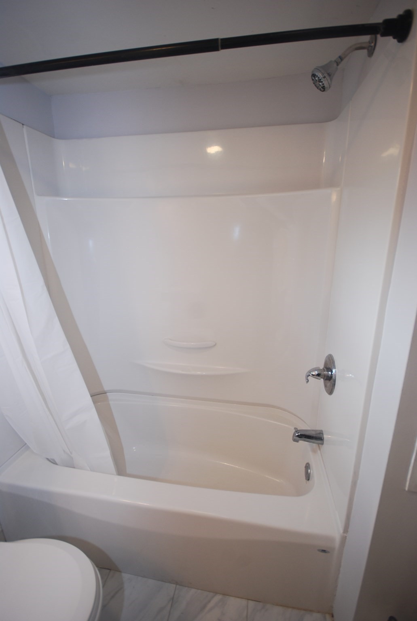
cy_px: 310
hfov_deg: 77.6
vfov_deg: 100.3
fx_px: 259
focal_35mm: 15
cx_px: 208
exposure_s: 1/50
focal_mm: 10
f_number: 4
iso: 200
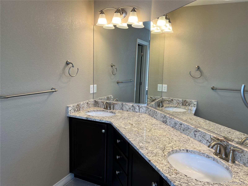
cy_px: 93
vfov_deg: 53.1
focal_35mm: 26
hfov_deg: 67.3
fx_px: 186
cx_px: 124
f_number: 1.6
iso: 50
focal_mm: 5.1
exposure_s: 1/122
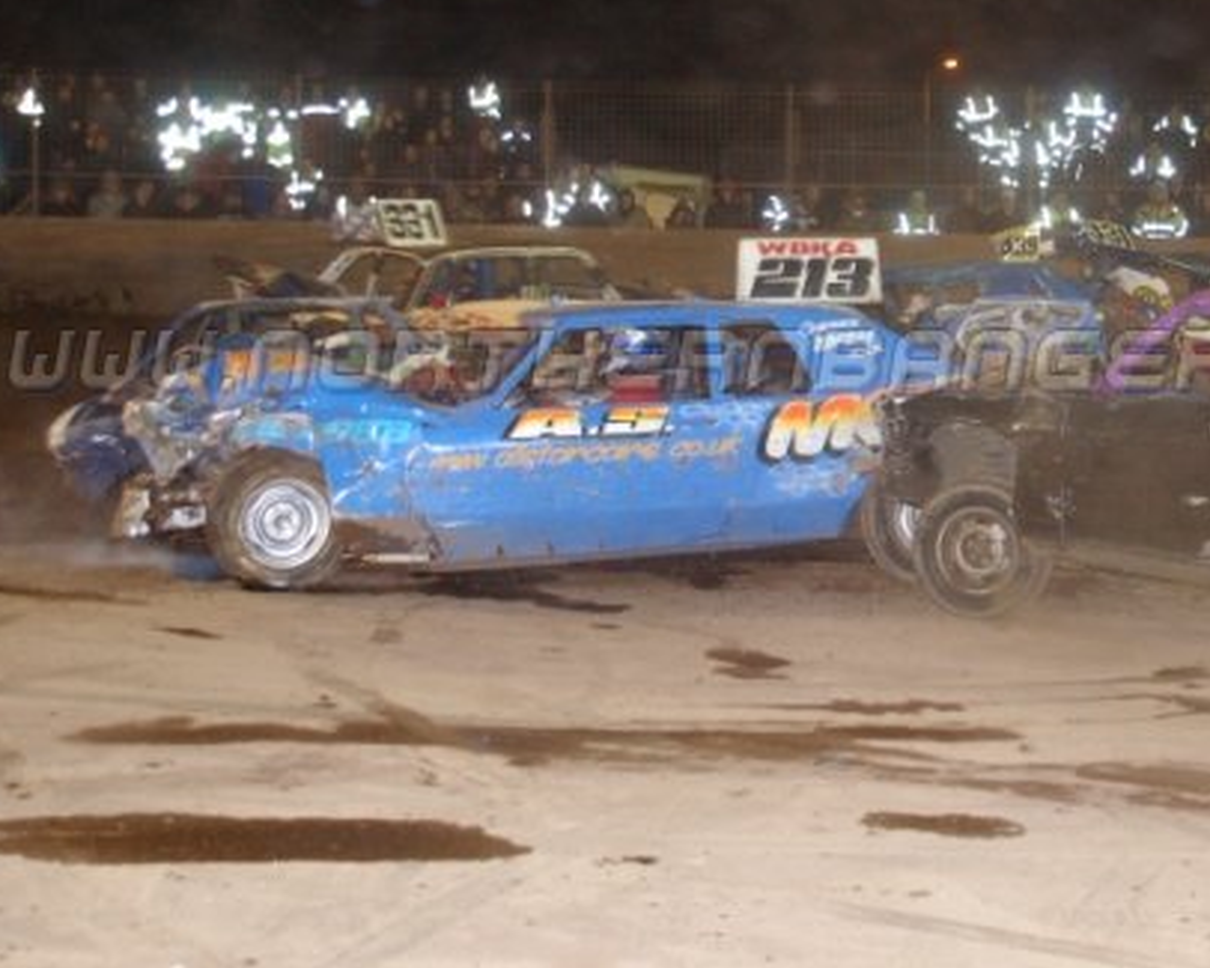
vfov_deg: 22.2
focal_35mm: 69
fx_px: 2462
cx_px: 837
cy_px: 369
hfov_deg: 27.4
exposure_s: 1/60
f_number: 4.5
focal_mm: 31
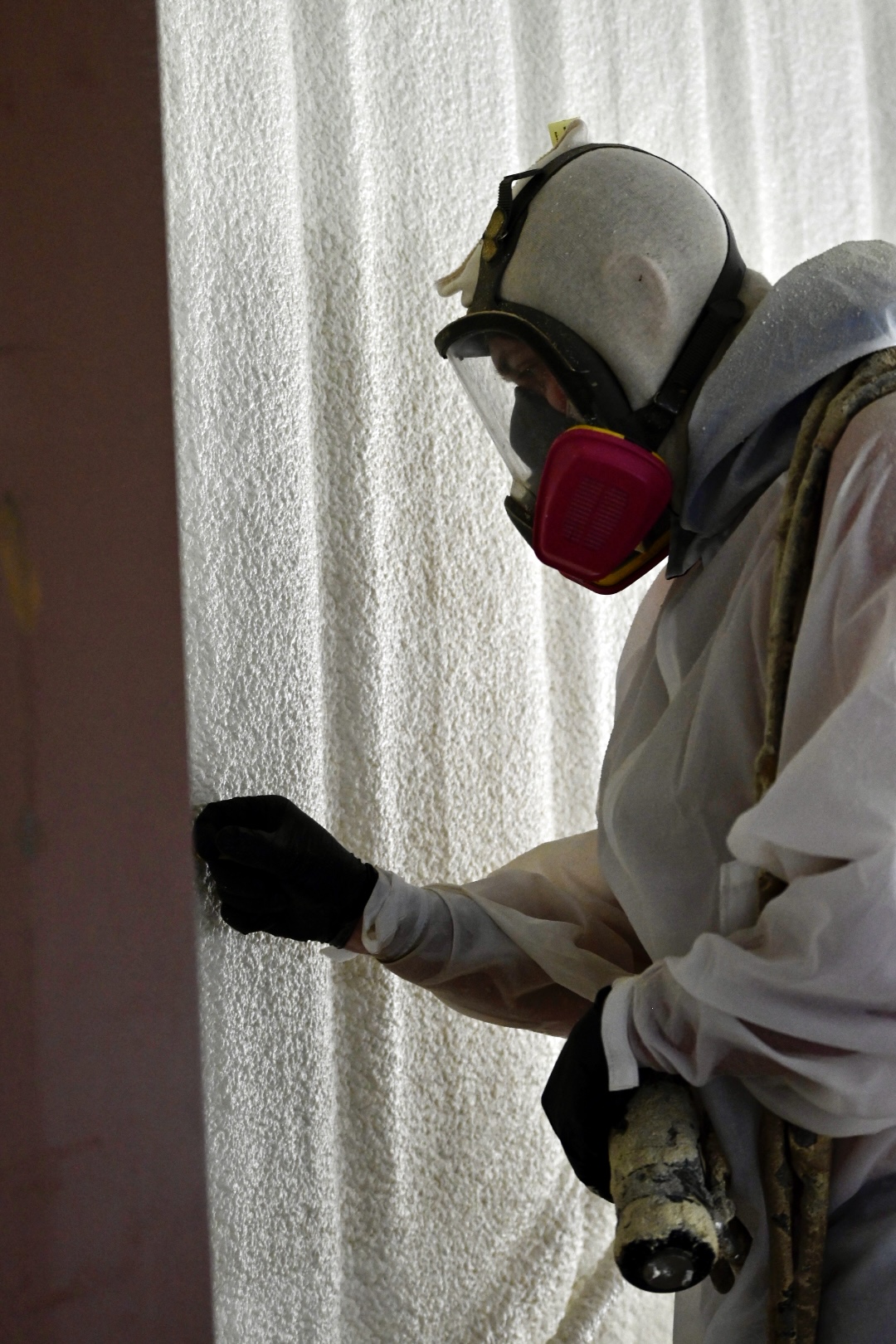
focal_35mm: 99
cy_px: 672
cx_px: 448
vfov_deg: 20.6
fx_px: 3696
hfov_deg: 13.8
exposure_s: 1/500
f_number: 2.8
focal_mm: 66
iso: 2000
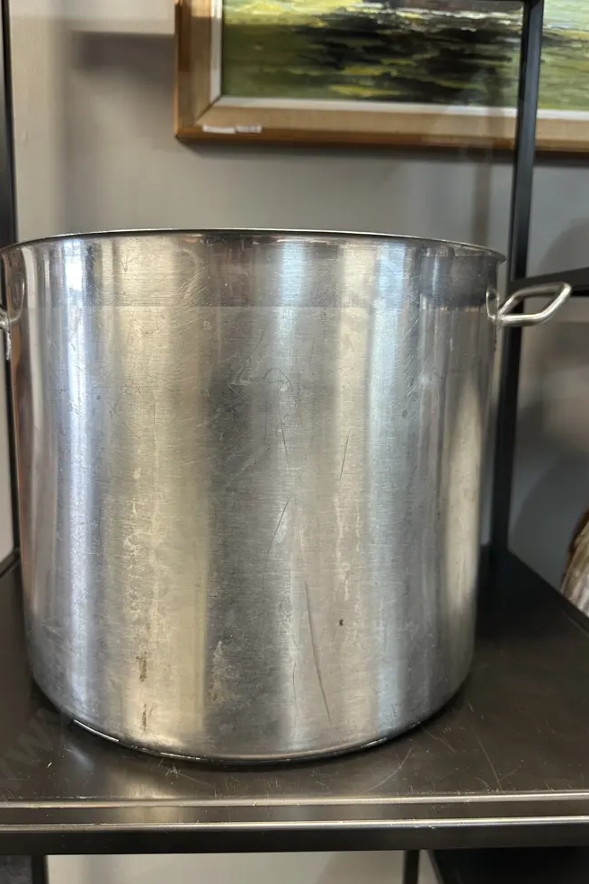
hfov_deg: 49.4
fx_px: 638
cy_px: 439
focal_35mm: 26
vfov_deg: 69.4
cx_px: 261
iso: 200
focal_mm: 6.86
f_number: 1.78
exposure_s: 1/50
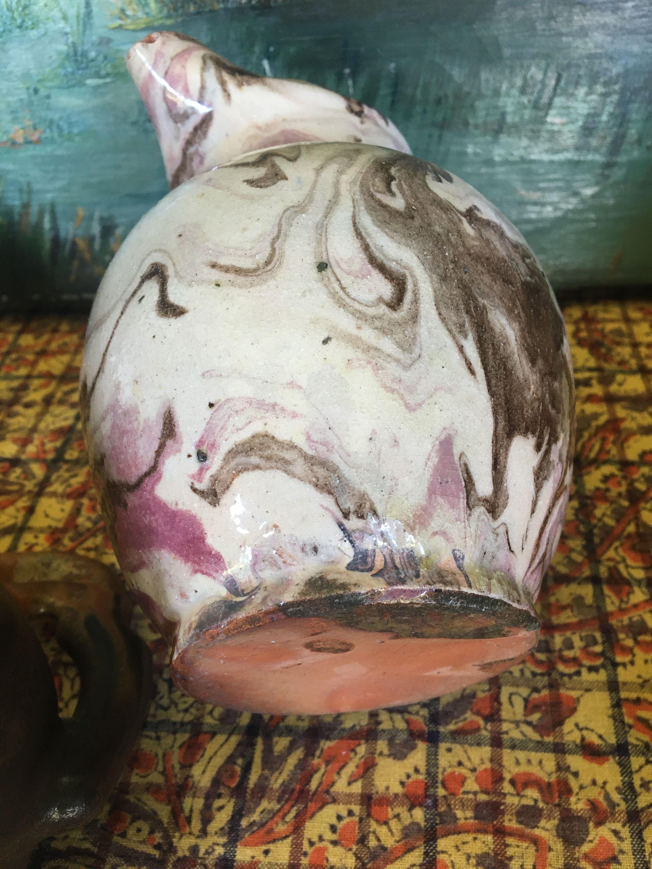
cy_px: 434
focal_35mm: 29
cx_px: 326
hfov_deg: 48.2
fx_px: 728
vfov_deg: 61.7
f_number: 2.2
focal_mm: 4.15
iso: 125
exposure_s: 1/33
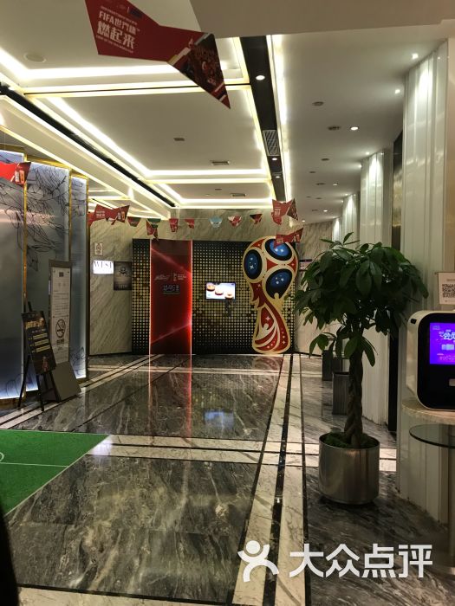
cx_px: 228
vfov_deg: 63.4
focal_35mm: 28
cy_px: 303
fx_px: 491
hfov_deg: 49.7
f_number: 1.8
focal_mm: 3.99
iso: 40
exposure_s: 1/20
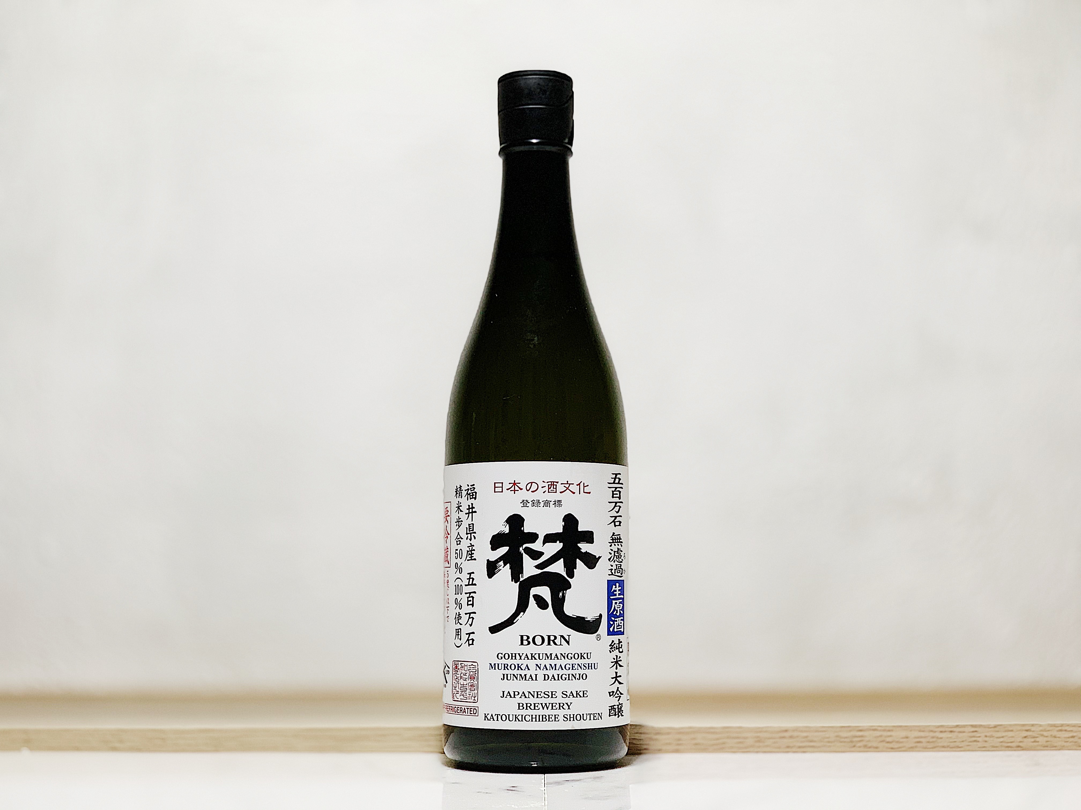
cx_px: 540
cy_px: 405
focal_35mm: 52
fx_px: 1624
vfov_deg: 28.0
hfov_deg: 36.8
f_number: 2.4
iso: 100
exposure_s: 1/89
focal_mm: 6
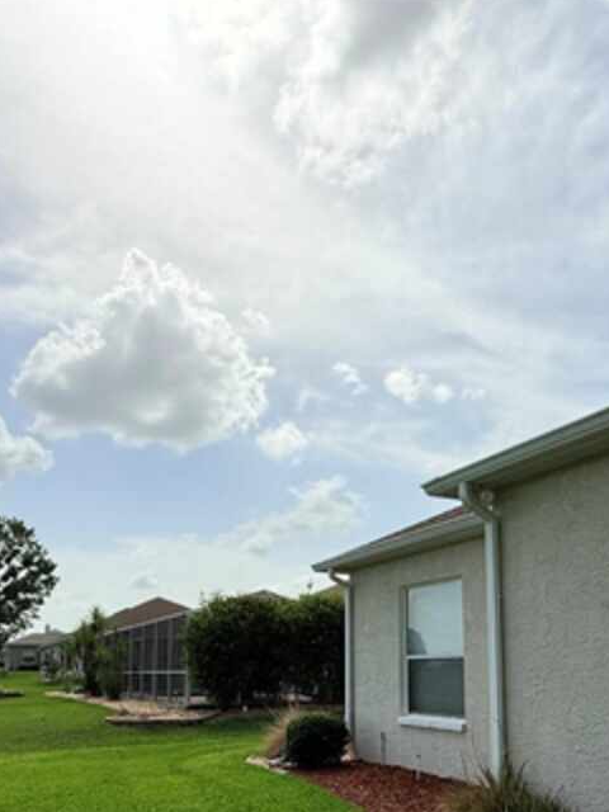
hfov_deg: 49.5
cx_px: 360
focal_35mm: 28
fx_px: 657
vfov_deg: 60.2
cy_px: 603
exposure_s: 1/4425
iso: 50
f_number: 2.2
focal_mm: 2.22
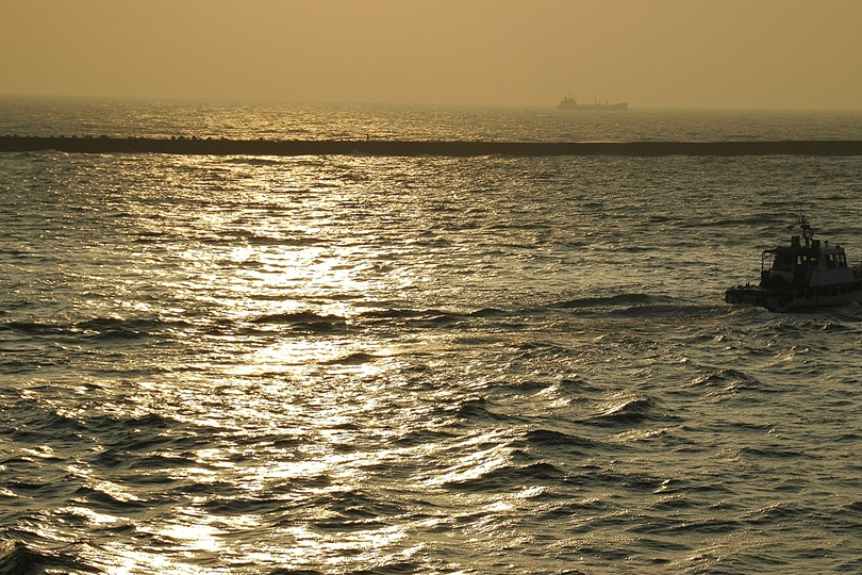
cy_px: 301
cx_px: 540
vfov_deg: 10.8
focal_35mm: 127
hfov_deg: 16.2
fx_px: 3032
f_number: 10
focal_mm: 65
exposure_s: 1/1000
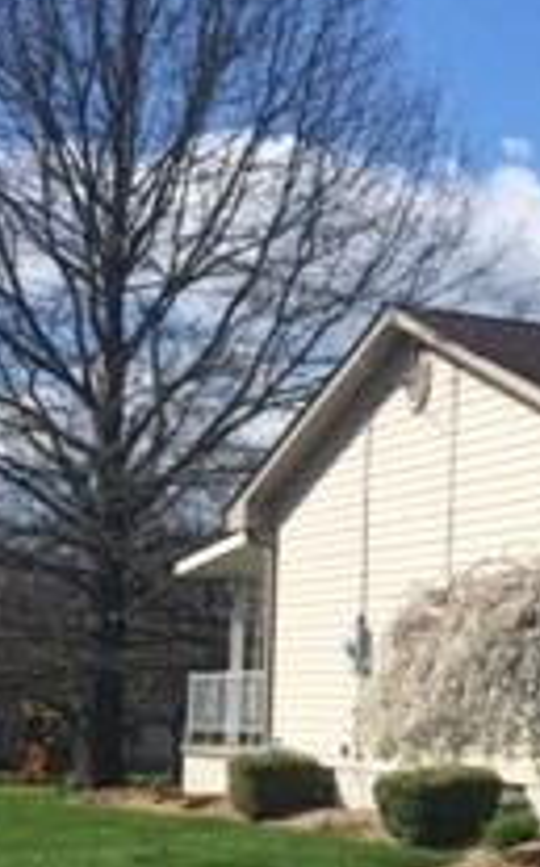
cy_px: 637
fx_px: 2242
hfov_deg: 12.9
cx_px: 837
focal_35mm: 95
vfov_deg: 21.7
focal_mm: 4.15
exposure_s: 1/1721
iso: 32
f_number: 2.2
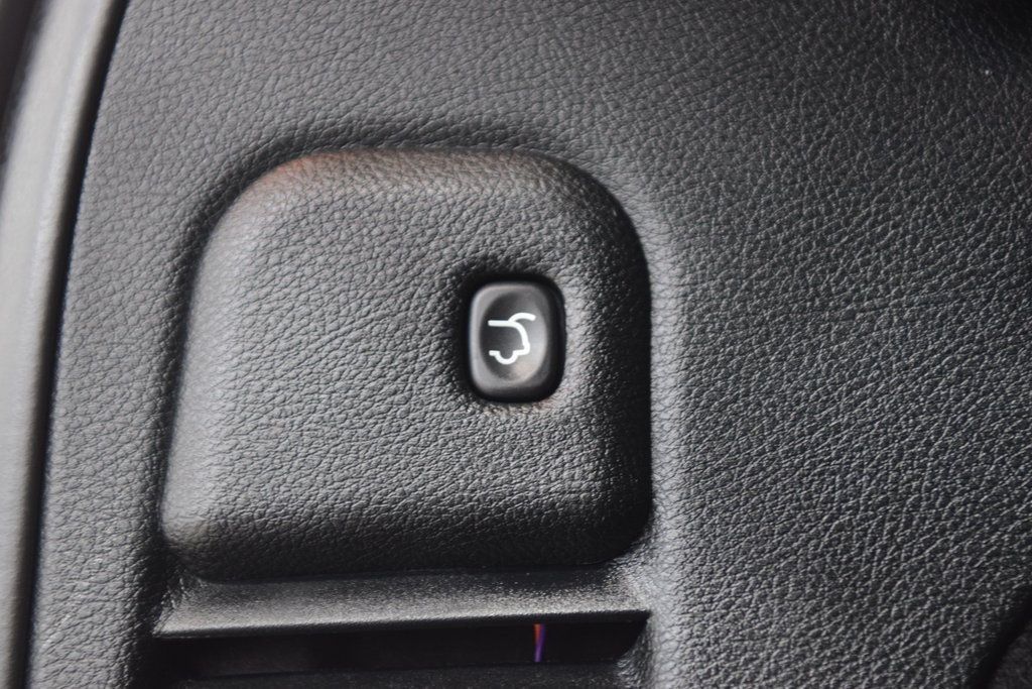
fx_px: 3010
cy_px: 344
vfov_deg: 13.0
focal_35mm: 105
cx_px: 516
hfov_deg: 19.5
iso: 1600
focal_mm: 70
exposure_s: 1/8
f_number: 2.8
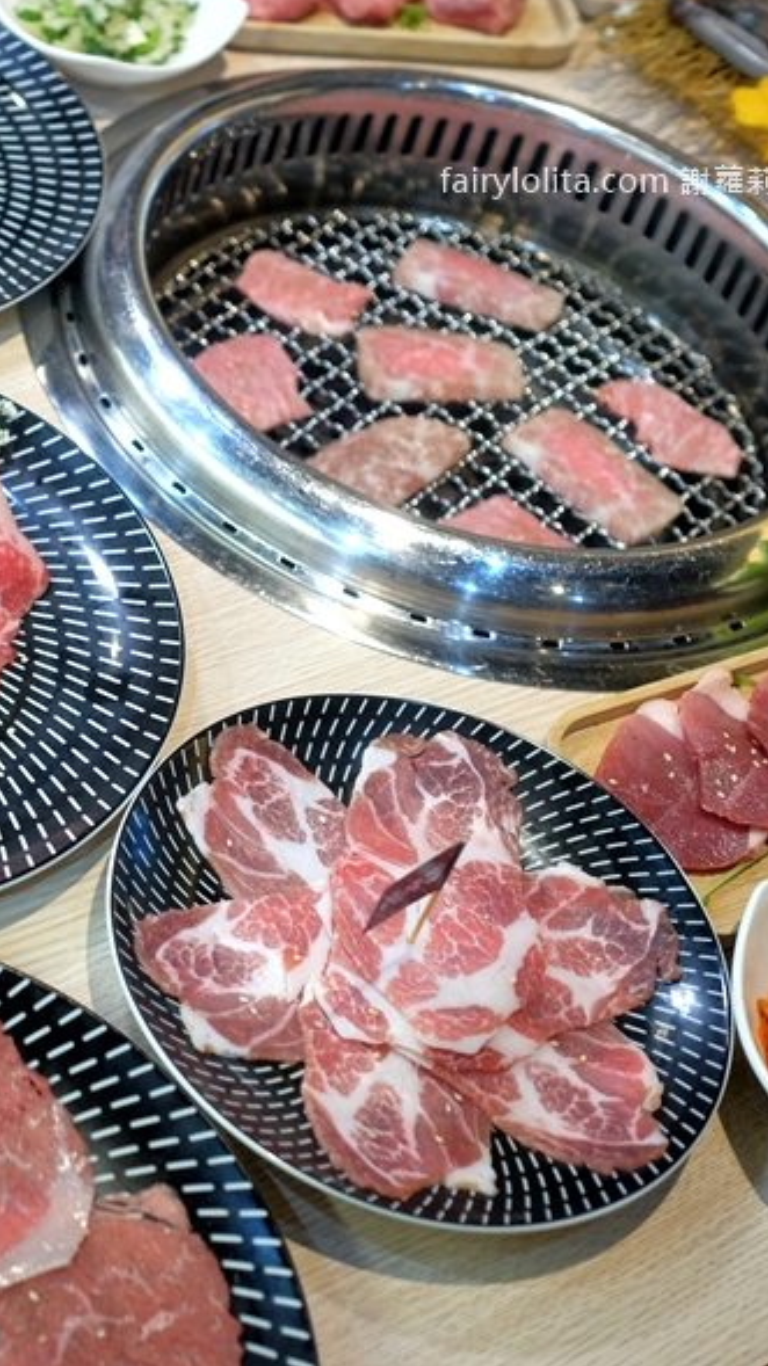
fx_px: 2029
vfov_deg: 37.2
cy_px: 675
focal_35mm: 56
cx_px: -188
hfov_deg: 19.9
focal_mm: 23
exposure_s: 1/125
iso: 1600
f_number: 2.5
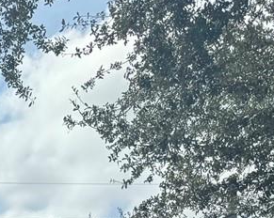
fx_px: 1045
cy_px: 507
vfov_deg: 10.4
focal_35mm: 129
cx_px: -375
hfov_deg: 12.1
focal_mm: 6.76
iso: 80
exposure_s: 1/4950
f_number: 1.78
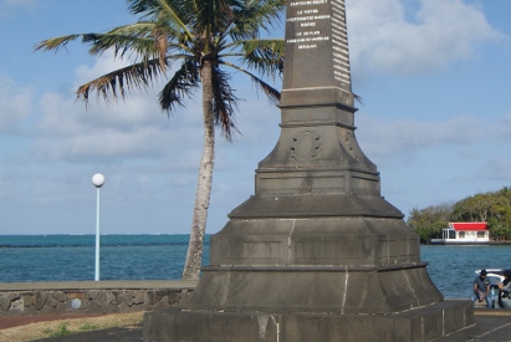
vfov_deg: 17.9
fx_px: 1080
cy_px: 102
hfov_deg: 26.6
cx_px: 307
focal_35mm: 76
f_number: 9
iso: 100
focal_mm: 26
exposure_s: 1/320
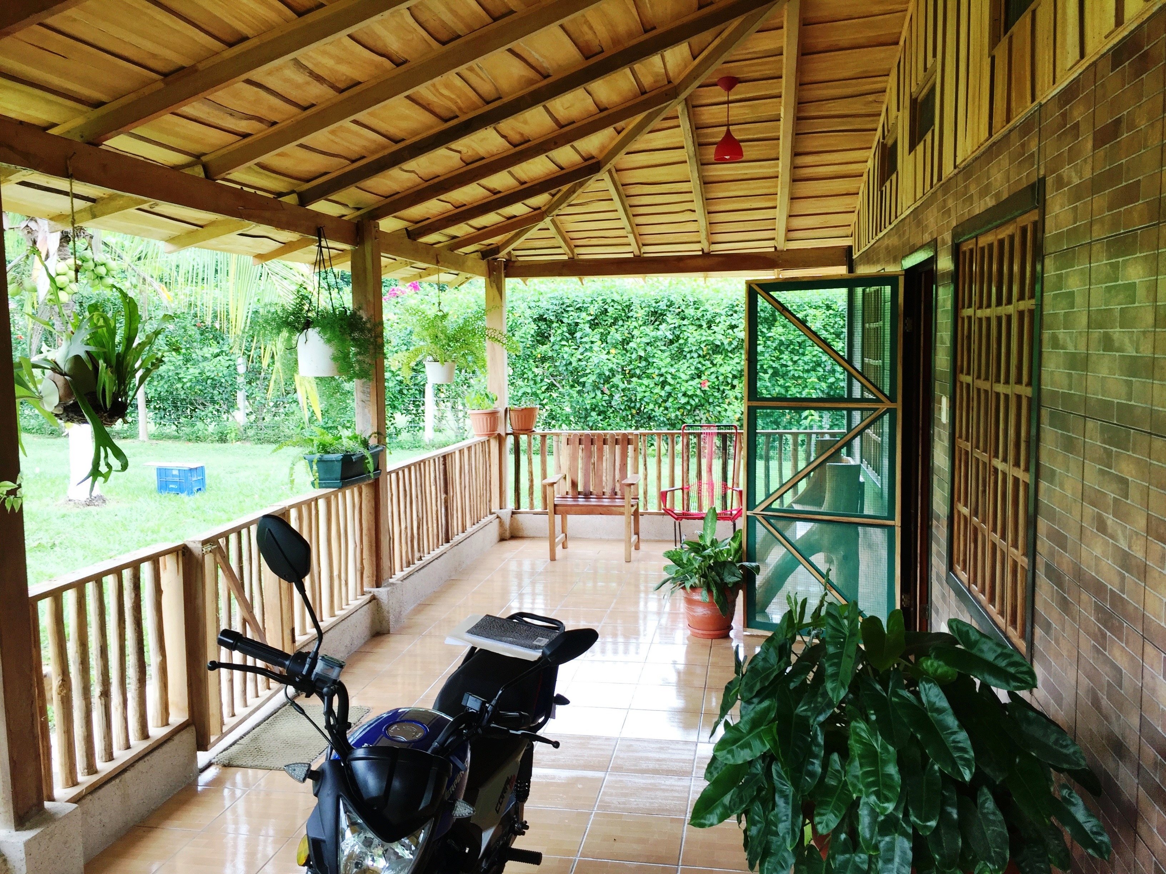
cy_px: 437
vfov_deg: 48.2
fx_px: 977
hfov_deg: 61.7
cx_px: 583
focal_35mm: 29
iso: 32
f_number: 2.2
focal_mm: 4.15
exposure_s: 1/120
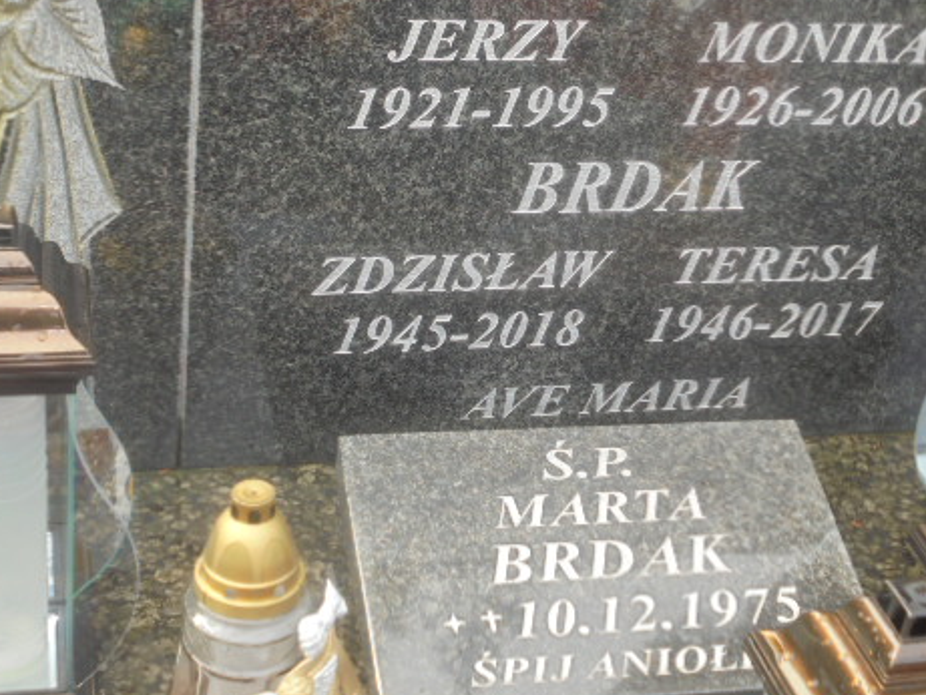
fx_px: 1820
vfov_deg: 21.6
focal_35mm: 68
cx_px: 484
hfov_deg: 28.5
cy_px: 243
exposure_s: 1/60
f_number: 4.8
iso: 100
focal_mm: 8.9
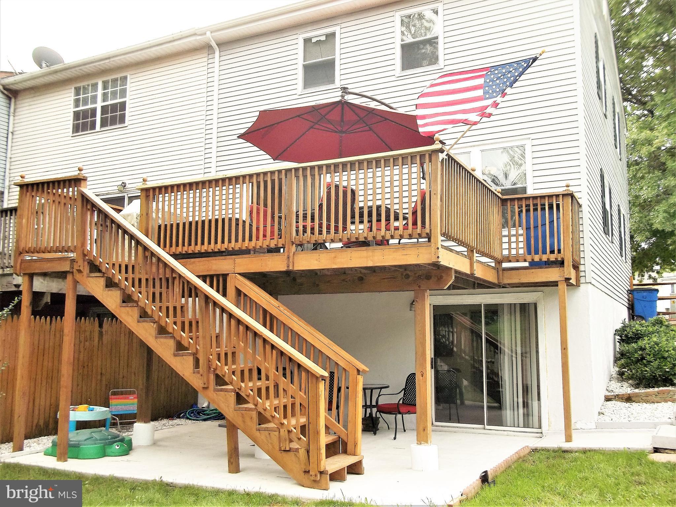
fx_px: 625
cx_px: 338
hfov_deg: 56.8
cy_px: 254
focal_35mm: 32
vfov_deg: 44.1
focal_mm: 5.7
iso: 80
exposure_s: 1/320
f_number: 2.9
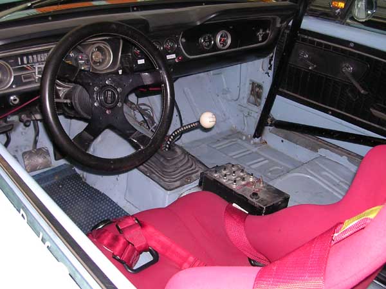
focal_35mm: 38
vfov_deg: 37.7
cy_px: 144
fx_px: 424
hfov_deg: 49.0
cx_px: 193
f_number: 2.8
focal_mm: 5.8
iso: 100
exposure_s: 1/60.1
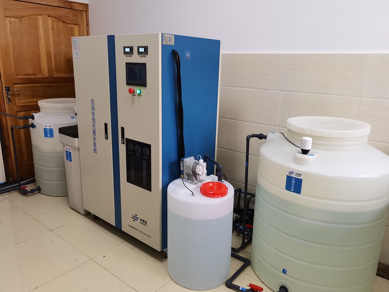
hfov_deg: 65.3
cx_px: 194
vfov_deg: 51.3
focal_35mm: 27
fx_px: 303
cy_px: 146
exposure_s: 1/50
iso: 200
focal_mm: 4.94
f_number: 1.9
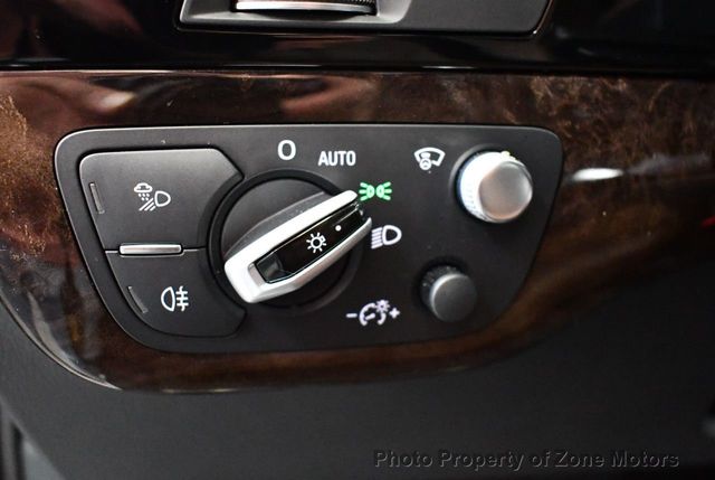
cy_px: 240
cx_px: 358
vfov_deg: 37.0
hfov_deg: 53.1
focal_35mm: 36
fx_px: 716
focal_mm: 18
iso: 9000
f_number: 3.5
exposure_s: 1/60
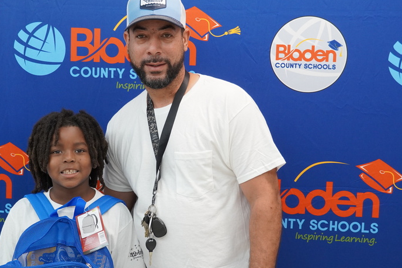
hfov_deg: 31.0
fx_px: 723
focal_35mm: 65
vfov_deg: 21.0
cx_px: 155
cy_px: 163
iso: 1250
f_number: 4.5
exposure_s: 1/160
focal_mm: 29
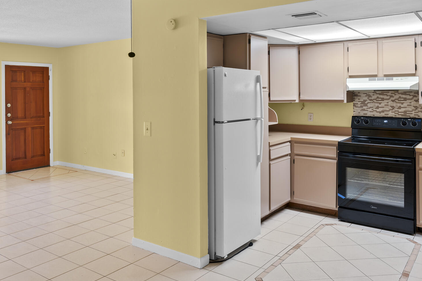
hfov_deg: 55.6
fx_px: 399
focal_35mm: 34
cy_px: 95
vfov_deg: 38.5
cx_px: 180
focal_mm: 20
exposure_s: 2
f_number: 8
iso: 100
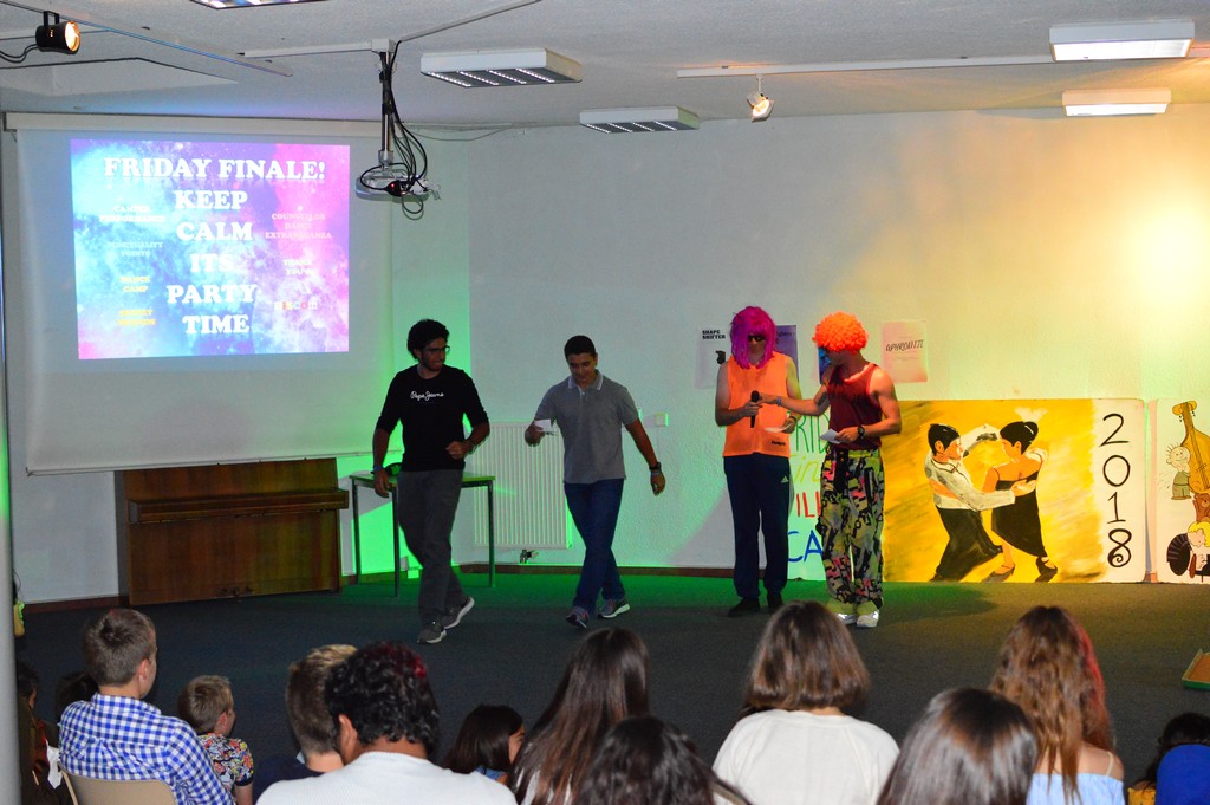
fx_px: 1763
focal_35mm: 52
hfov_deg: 37.9
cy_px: 402
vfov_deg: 25.7
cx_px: 605
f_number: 2.8
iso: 3200
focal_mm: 35
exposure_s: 1/100
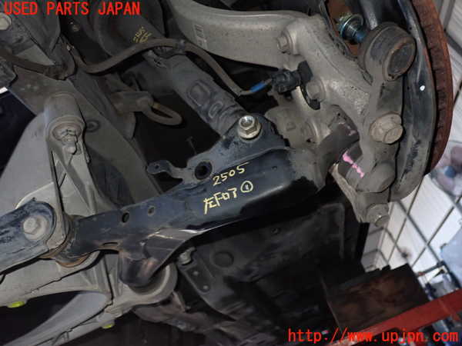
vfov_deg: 46.8
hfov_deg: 60.0
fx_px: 400
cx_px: 231
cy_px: 173
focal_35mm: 30
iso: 320
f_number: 6.3
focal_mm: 5.4
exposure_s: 1/30
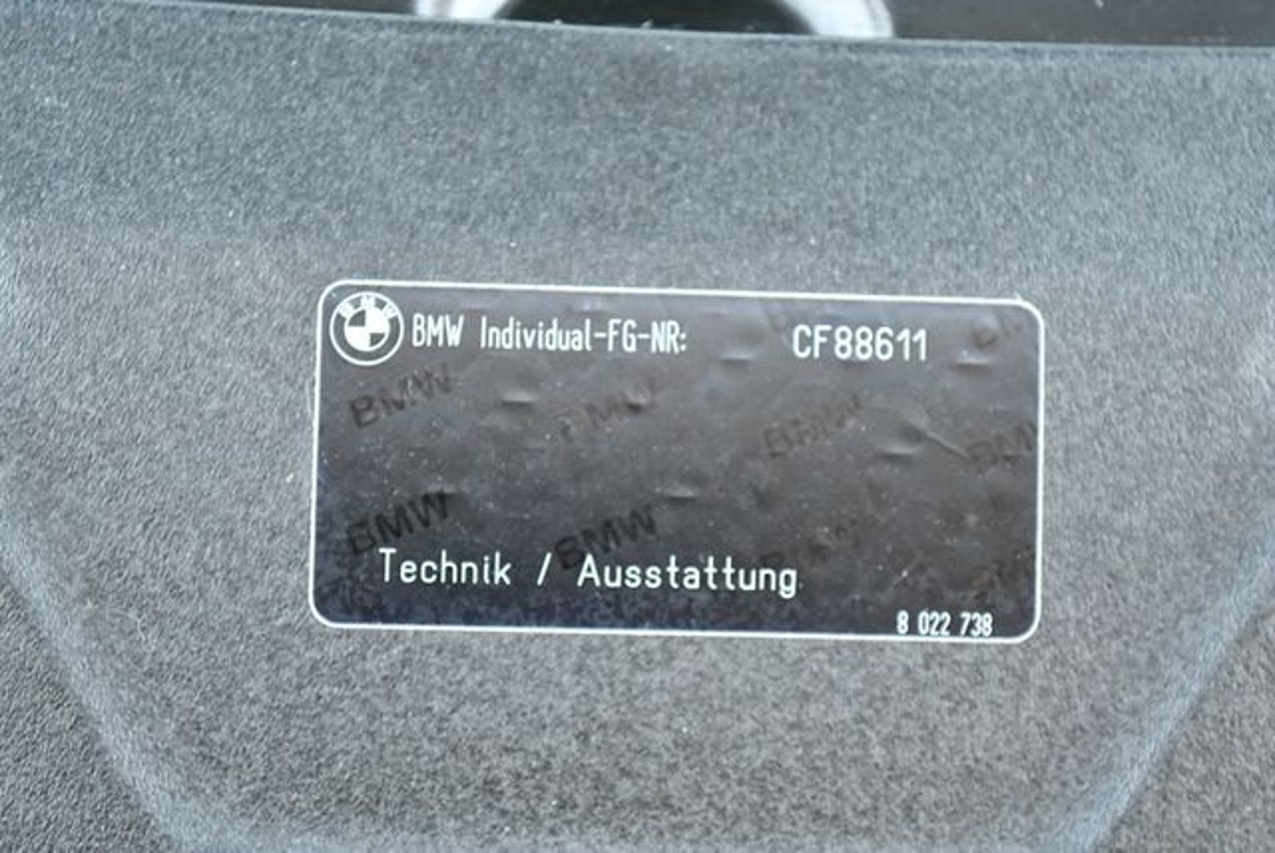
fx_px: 3190
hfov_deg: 22.6
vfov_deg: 15.2
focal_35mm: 90
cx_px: 638
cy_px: 426
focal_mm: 45
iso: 2500
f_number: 5.3
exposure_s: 1/125
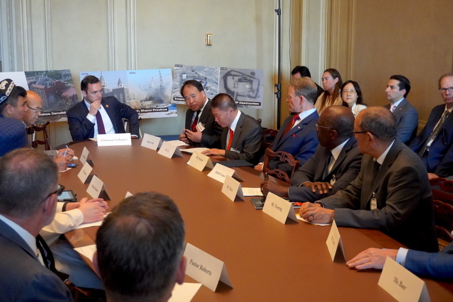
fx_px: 660
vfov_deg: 25.7
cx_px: 226
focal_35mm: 52
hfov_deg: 37.9
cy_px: 151
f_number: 5.6
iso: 6400
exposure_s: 1/125
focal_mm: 35
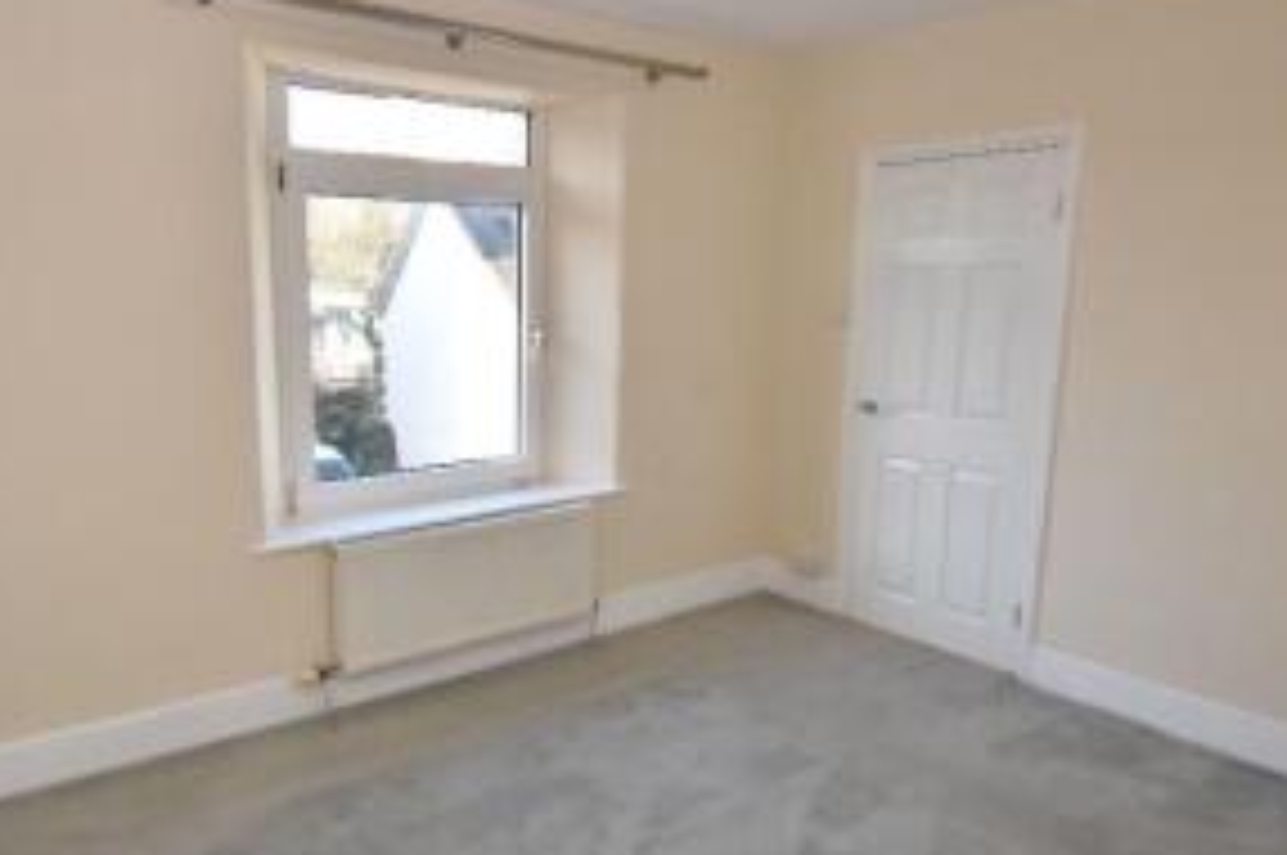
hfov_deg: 71.1
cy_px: 448
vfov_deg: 51.2
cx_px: 544
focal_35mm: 25
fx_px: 893
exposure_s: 1/200
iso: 800
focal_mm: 10
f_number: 5
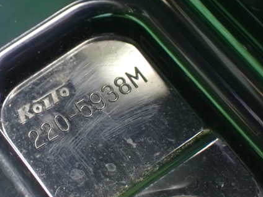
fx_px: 881
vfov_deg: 12.8
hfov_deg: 16.9
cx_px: 82
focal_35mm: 116
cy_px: 97
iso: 1600
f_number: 4.3
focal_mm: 14.62
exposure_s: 1/13
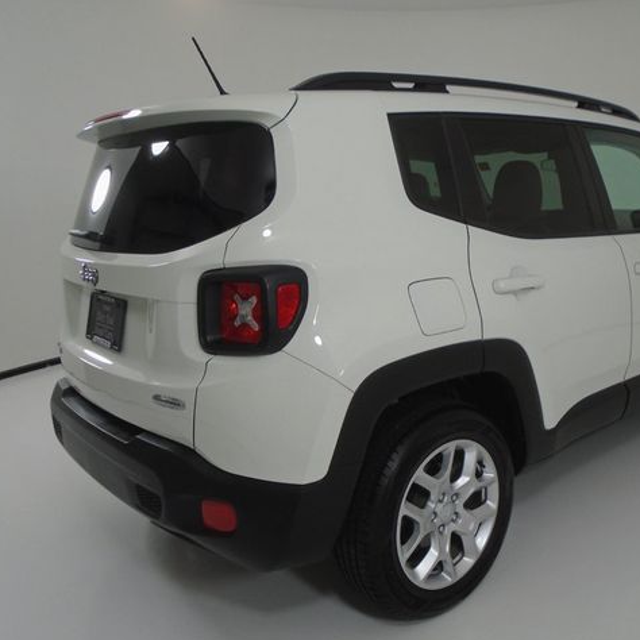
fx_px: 648
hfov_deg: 52.0
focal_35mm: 31
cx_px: 398
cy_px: 323
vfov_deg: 52.5
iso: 100
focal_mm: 4.6
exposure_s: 1/320
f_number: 3.2
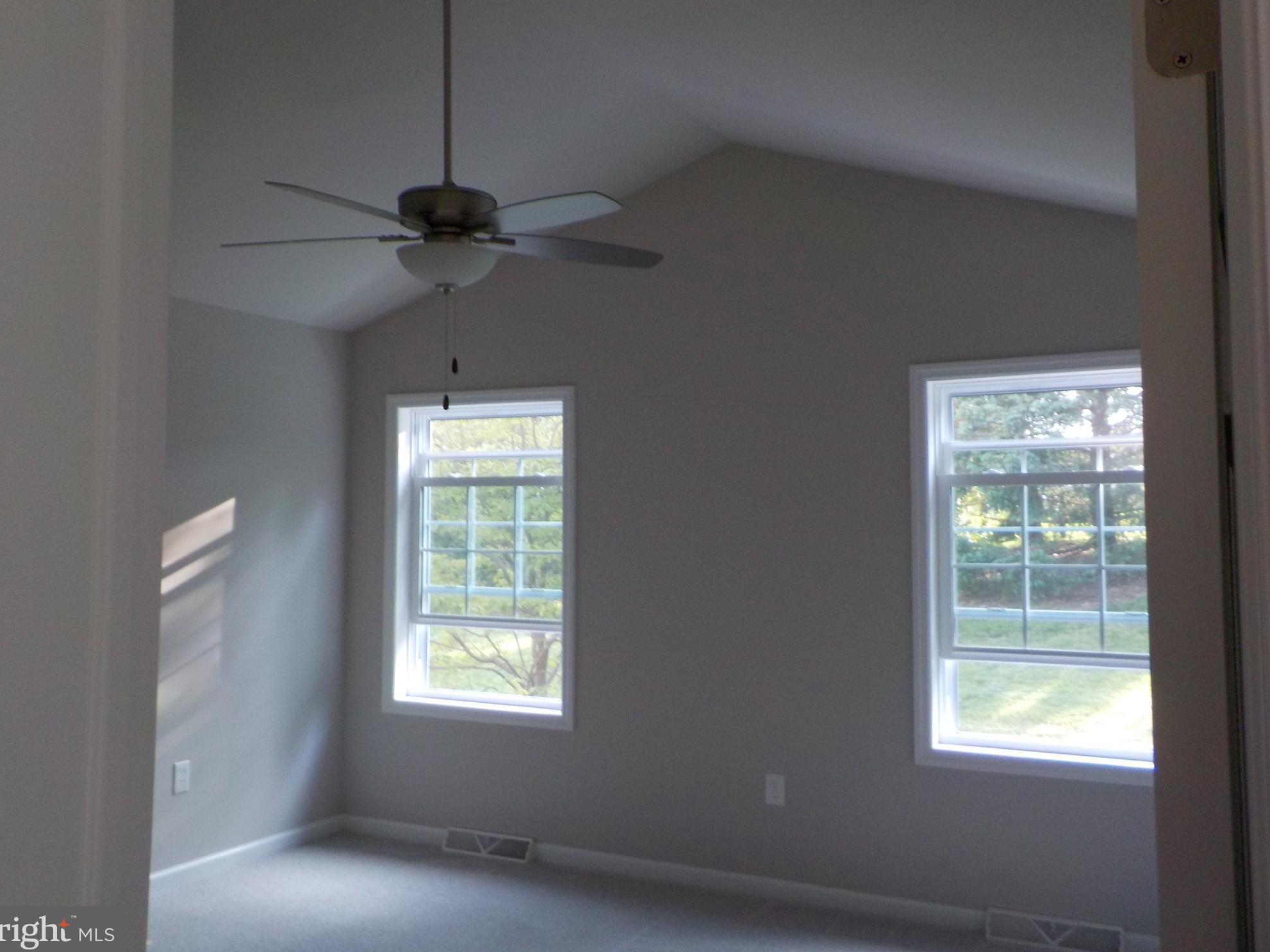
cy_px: 466
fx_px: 1137
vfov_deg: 45.4
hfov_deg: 58.4
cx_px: 621
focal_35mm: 31
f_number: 3.3
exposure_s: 1/30
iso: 200
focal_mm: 4.1
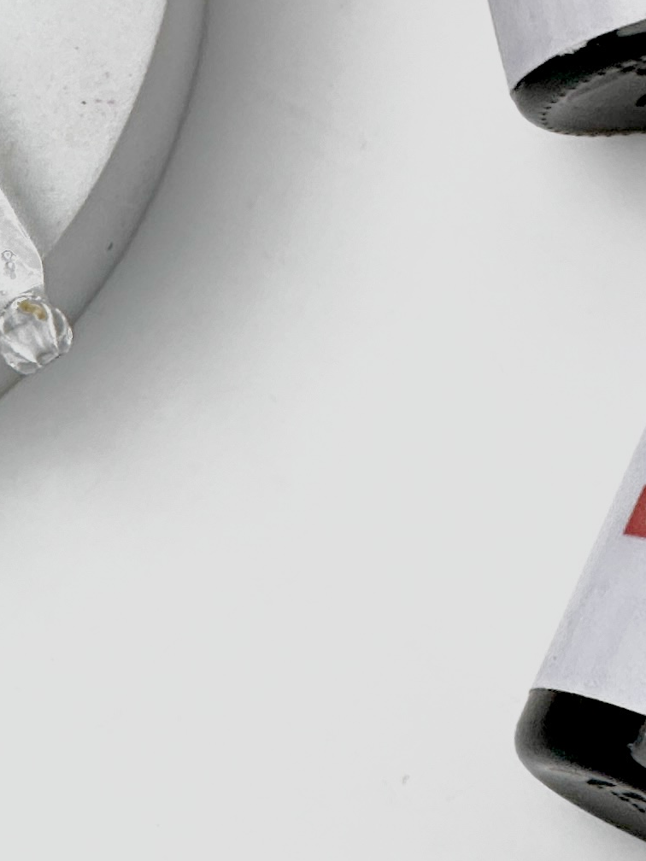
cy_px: -255
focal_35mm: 308
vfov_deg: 6.4
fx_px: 7664
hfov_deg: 4.8
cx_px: 449
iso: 40
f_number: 2.8
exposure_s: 1/100
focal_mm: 9
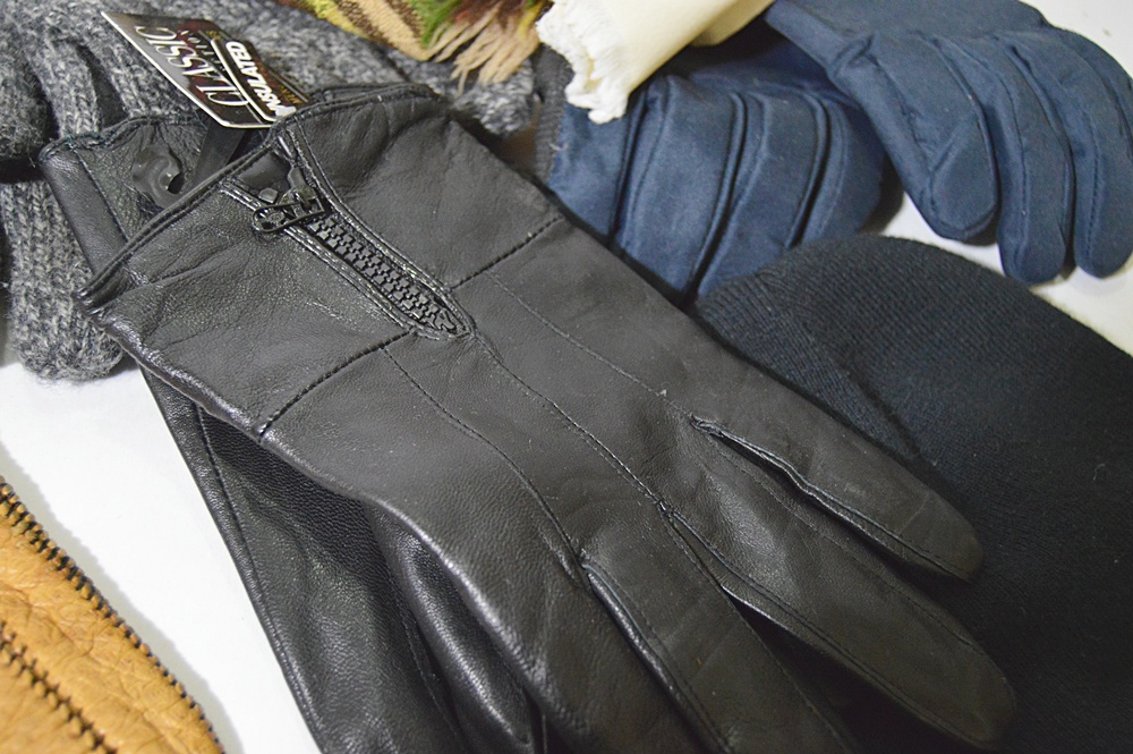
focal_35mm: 39
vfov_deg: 34.2
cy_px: 377
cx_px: 566
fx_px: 1226
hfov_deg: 49.6
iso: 2800
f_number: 4
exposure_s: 1/60
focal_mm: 26
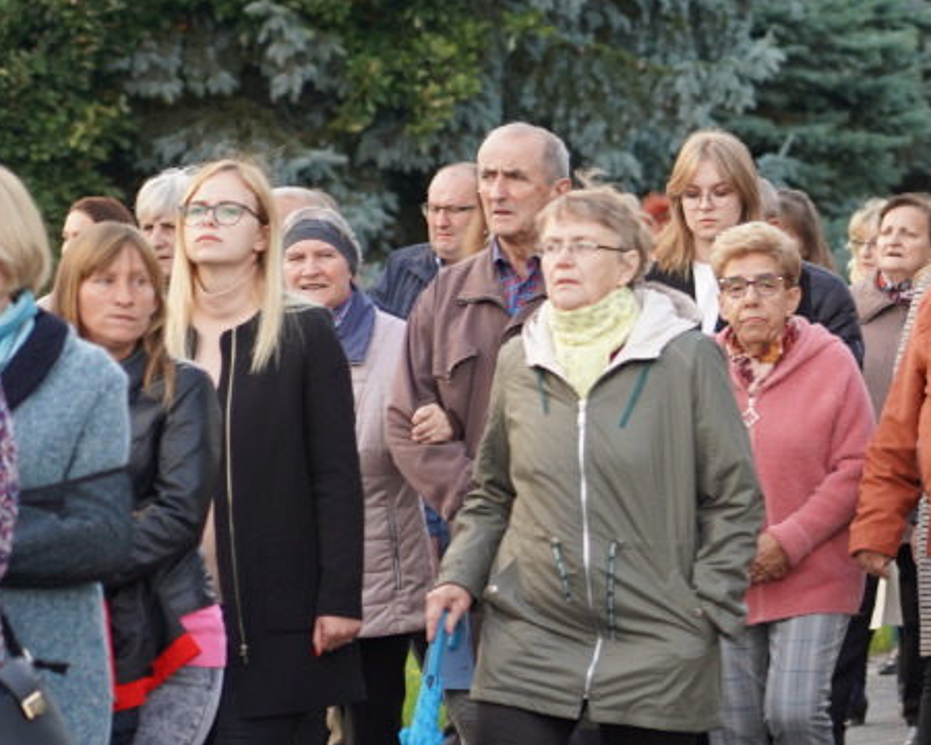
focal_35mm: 285
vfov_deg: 5.4
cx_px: 737
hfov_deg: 6.8
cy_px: 444
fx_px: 7853
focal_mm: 105
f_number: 4
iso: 250
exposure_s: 1/160
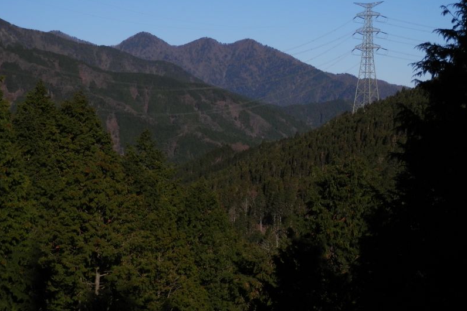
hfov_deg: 22.1
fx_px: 1194
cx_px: 233
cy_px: 140
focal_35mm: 92
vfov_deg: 14.9
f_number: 13.5
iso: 100
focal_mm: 15.8
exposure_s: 1/160
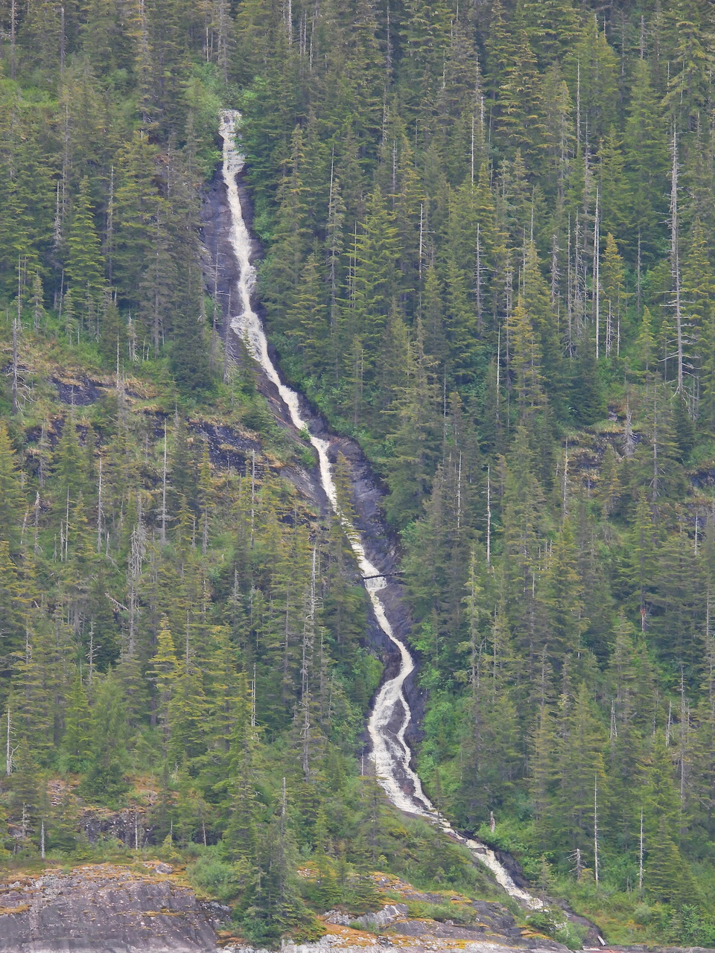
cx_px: 358
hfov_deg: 4.2
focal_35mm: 350
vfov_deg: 5.7
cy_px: 476
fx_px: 9639
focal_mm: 62.5
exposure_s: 1/125
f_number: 5
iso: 125
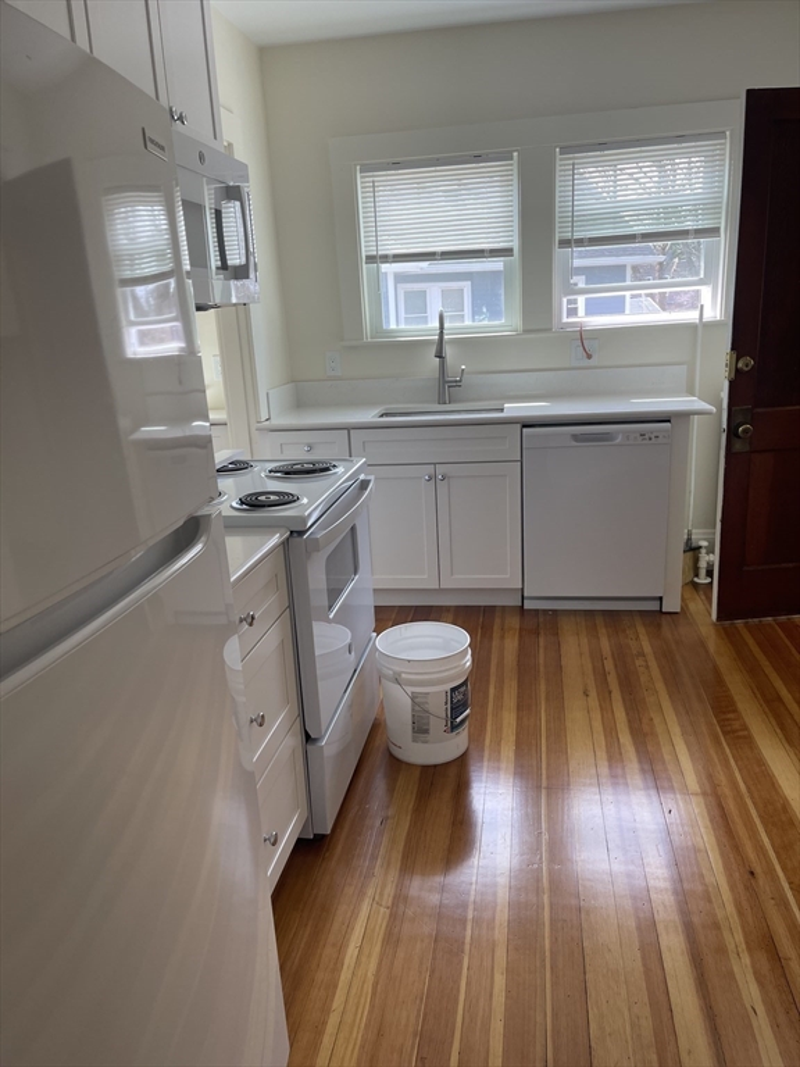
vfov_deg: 69.4
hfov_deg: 54.9
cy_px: 534
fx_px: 770
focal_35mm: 25
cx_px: 400
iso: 64
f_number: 1.6
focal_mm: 5.1
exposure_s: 1/120
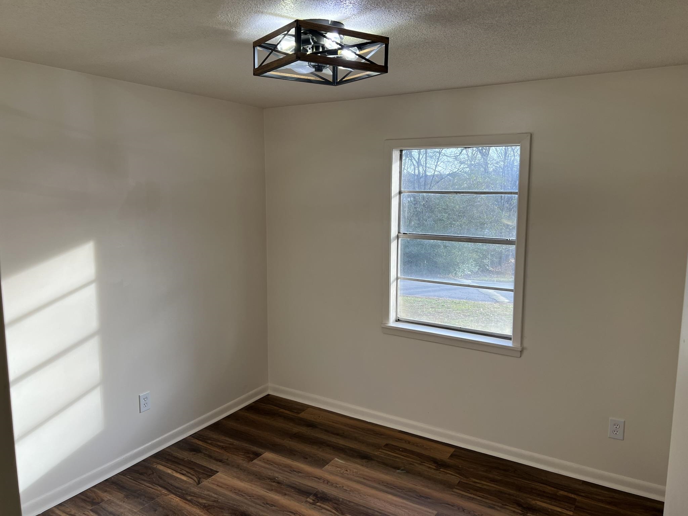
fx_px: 517
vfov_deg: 53.1
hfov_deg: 67.3
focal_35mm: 26
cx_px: 344
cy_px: 258
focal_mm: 5.7
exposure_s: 1/263
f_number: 1.5
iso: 40
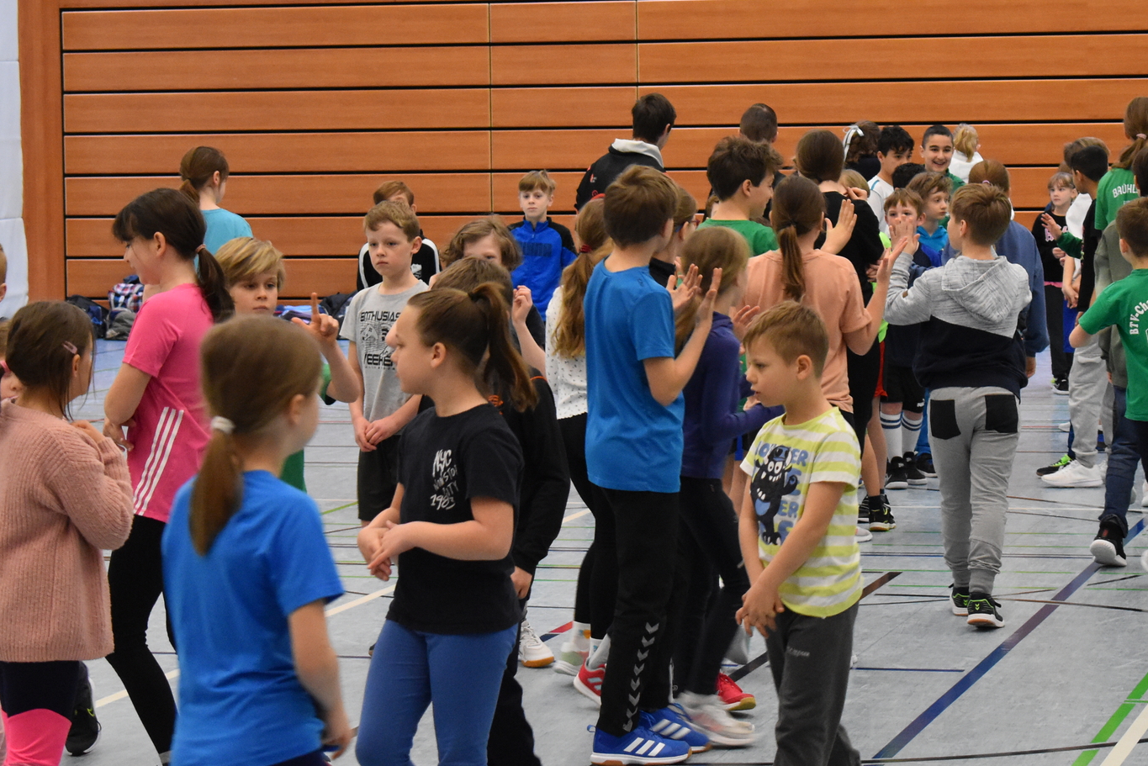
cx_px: 622
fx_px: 2856
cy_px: 412
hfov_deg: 22.7
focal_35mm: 90
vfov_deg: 15.3
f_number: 5.6
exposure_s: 1/125
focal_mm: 55
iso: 3200
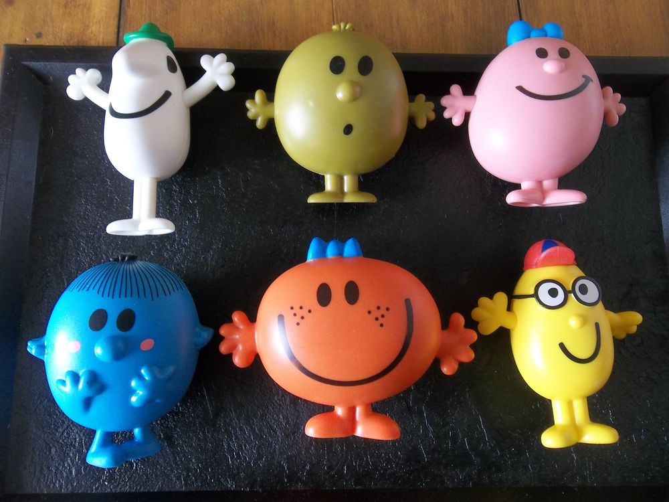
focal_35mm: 27
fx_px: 522
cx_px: 334
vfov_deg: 51.4
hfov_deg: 65.3
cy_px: 251
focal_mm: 4.9
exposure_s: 1/20
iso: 160
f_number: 3.5
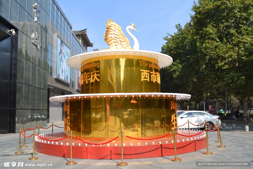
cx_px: 126
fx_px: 232
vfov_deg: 40.0
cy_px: 84
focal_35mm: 33
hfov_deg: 57.2
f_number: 8
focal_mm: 22
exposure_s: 1/250
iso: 100
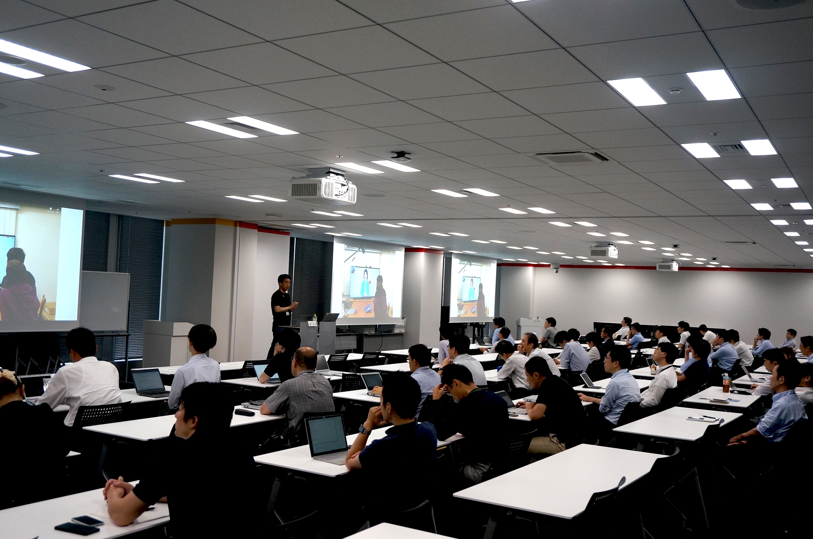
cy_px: 270
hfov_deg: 55.2
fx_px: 778
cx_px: 406
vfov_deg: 38.2
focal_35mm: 34
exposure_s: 1/160
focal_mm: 23
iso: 400
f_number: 4.5
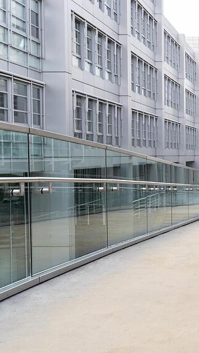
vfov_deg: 39.2
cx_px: 269
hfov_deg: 20.4
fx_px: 497
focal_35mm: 53
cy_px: 179
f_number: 5.6
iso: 800
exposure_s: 1/800
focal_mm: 33
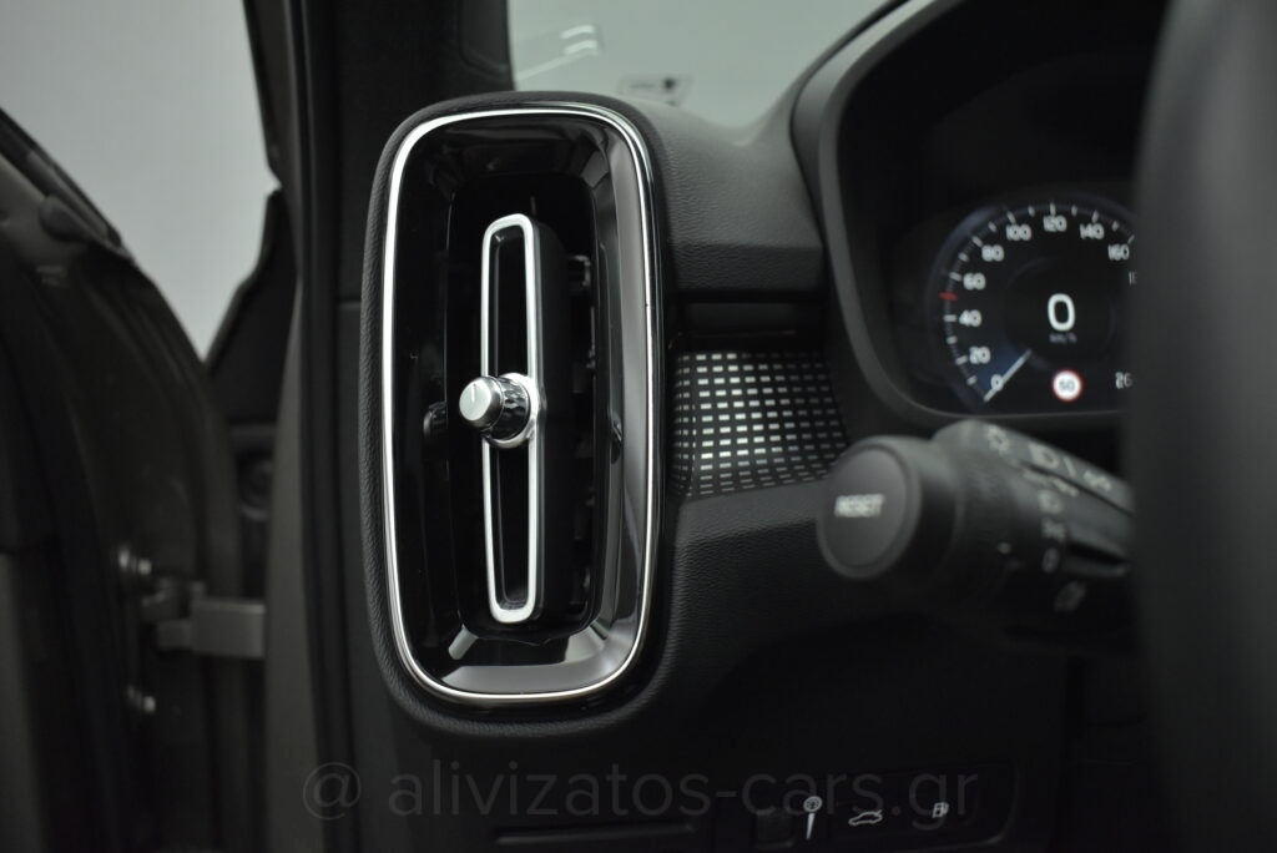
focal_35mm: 32
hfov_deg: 59.5
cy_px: 426
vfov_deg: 41.8
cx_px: 638
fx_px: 1118
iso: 1600
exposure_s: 1/125
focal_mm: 21
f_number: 3.8
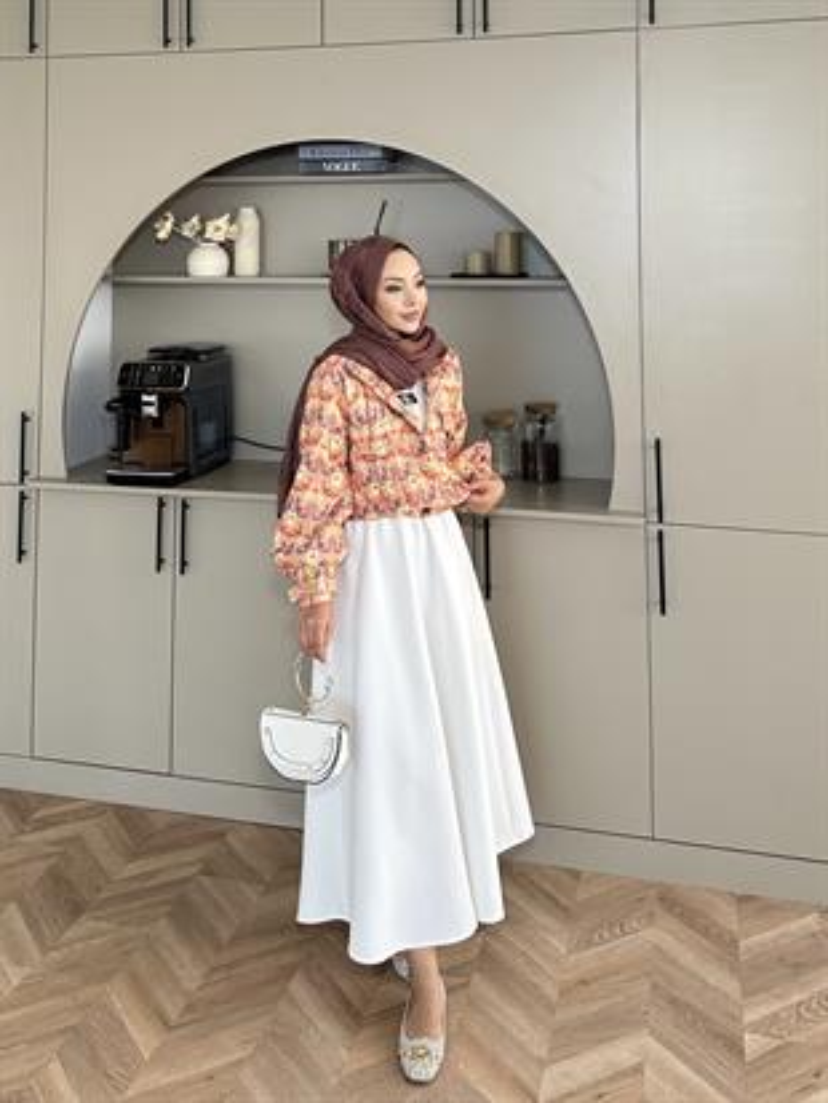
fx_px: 765
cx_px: 414
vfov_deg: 71.6
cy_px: 552
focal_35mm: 24
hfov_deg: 56.8
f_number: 1.78
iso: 125
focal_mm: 6.86
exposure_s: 1/121
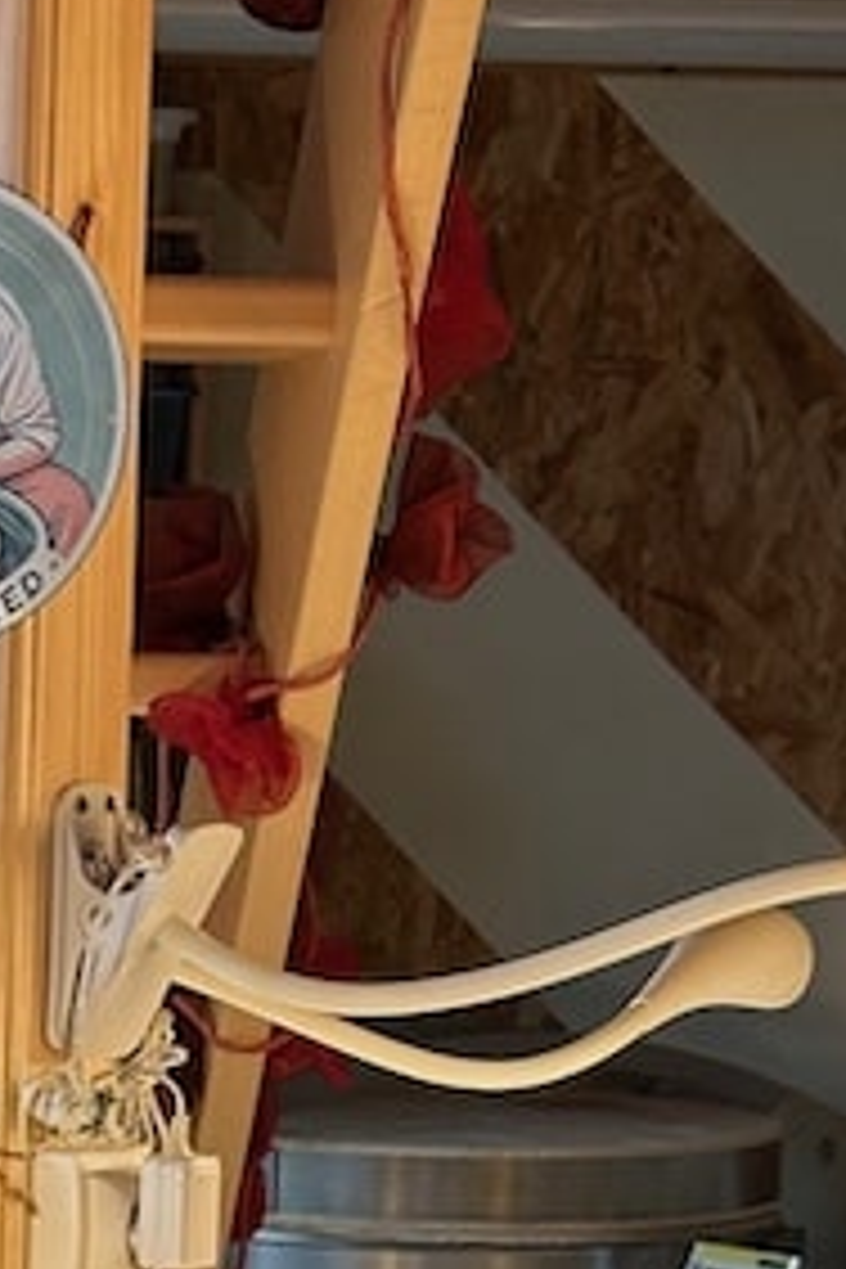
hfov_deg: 7.7
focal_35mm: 177
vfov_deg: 11.3
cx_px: -256
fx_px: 6239
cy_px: 1602
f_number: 1.78
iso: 80
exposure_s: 1/78
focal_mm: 6.86
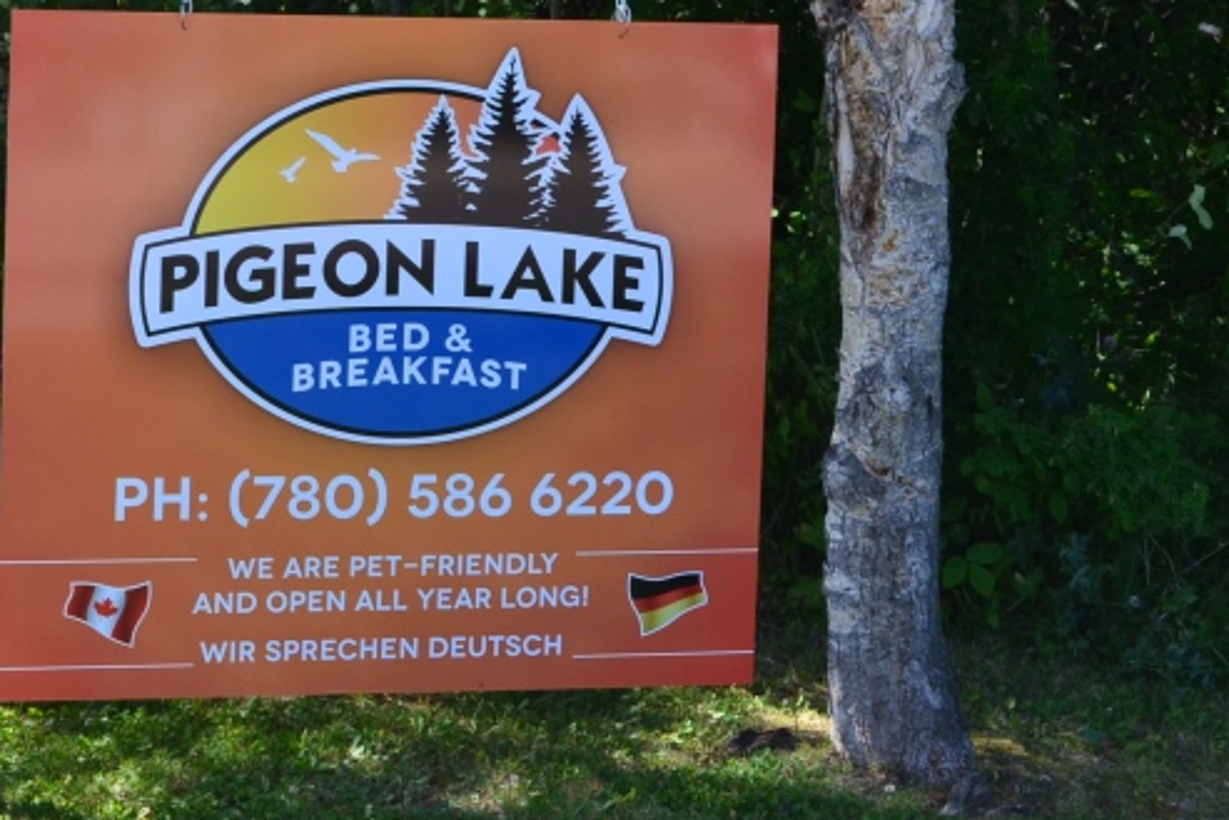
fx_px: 3723
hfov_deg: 18.6
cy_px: 116
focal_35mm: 109
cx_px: 317
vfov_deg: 12.5
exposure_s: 1/160
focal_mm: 35
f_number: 9
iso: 400
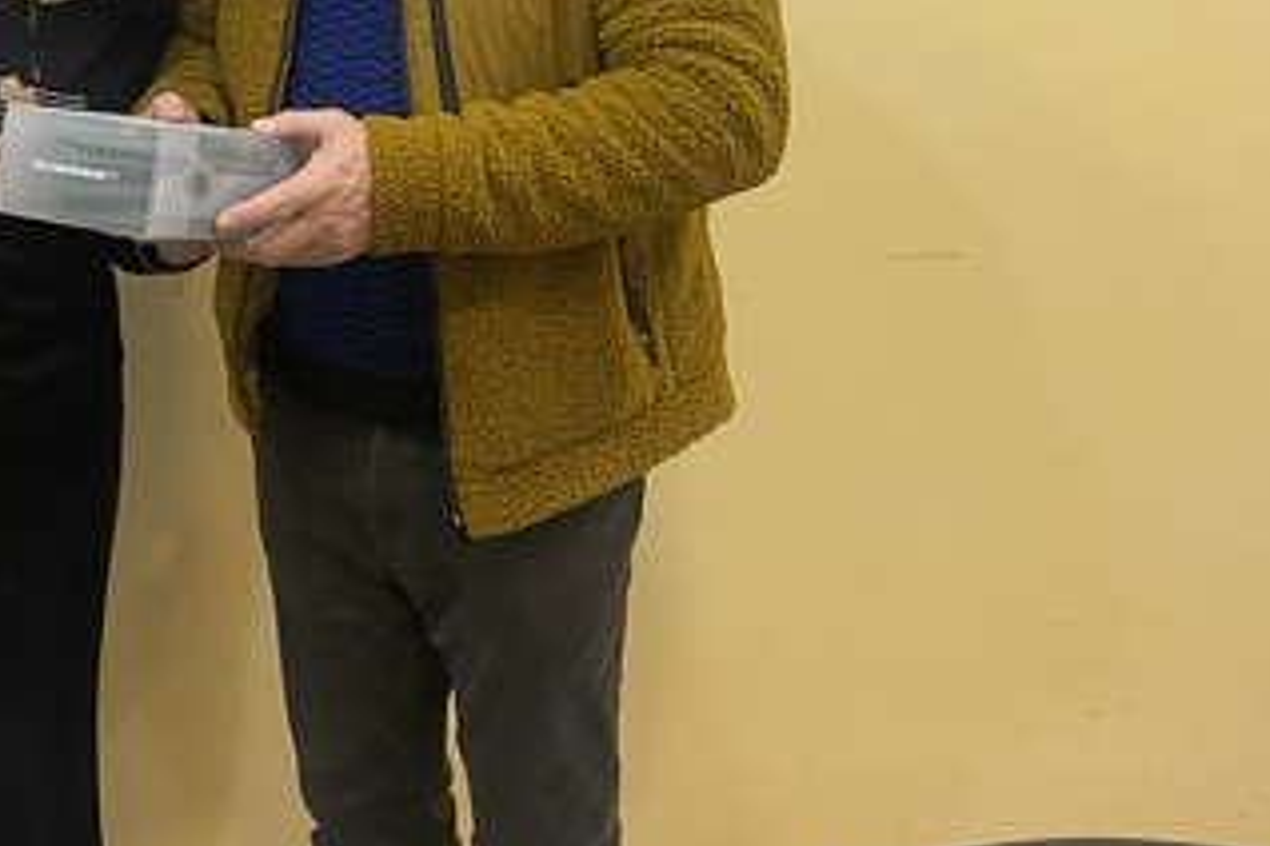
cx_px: 264
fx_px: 1799
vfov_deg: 25.5
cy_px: 56
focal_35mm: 51
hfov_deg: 37.6
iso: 125
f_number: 1.8
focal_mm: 4.25
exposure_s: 1/60
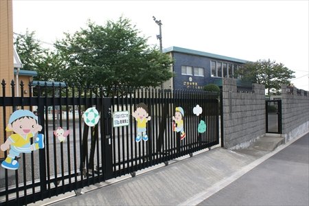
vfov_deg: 47.9
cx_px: 154
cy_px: 103
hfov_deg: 67.4
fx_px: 232
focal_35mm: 27
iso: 100
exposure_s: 1/80
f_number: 8
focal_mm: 18
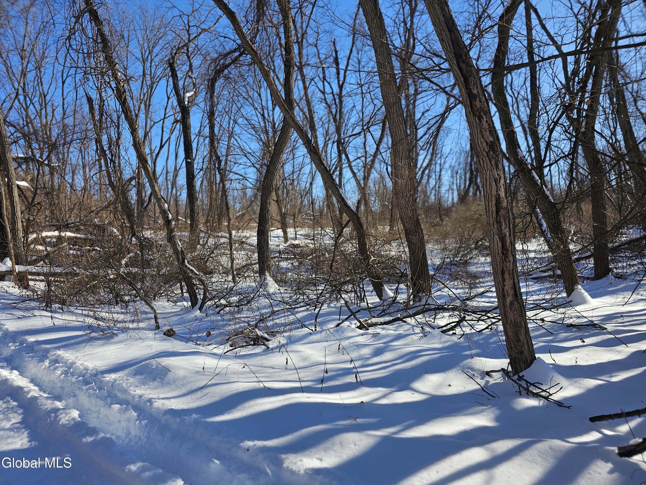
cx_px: 323
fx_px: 429
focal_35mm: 23
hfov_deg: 73.9
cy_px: 242
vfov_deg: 58.9
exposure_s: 1/666
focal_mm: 6.3
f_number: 1.7
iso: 16
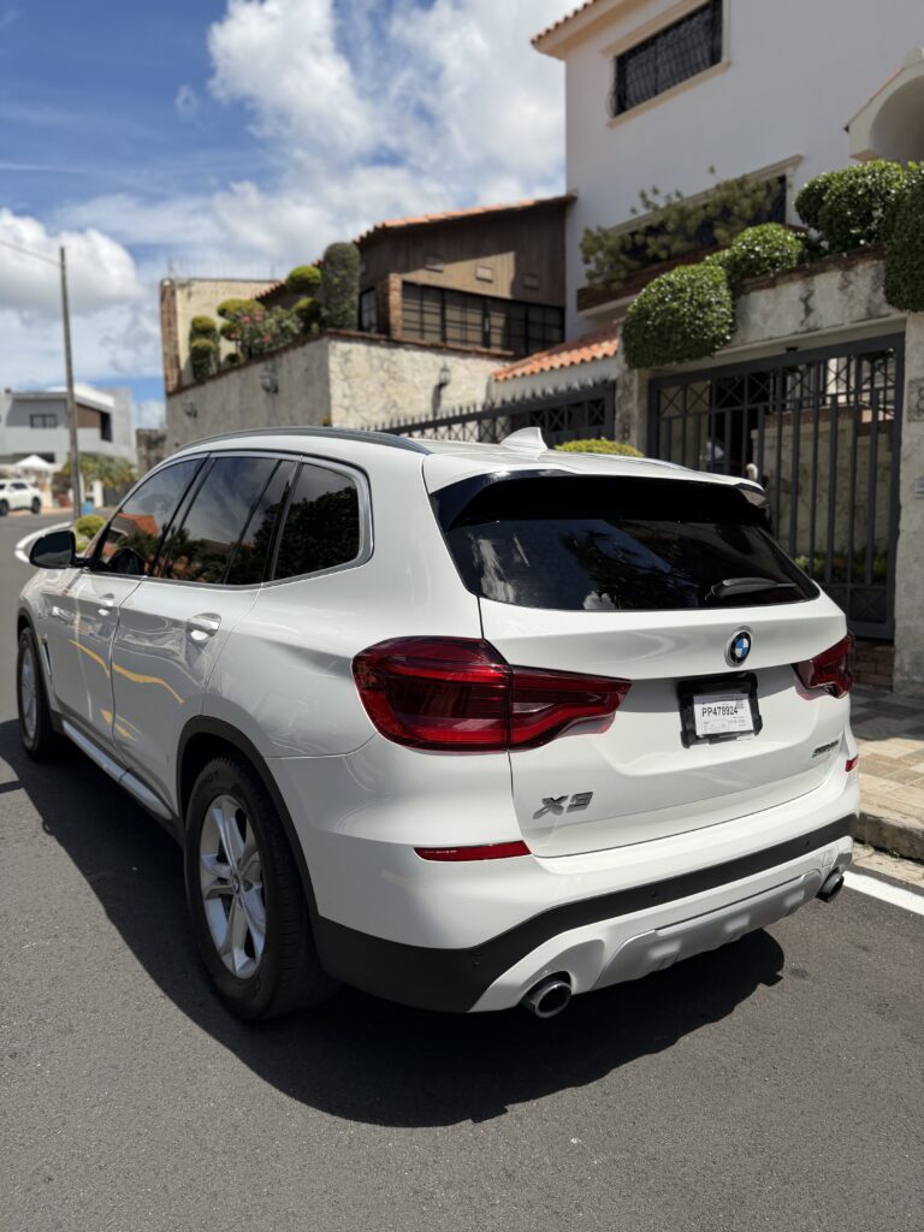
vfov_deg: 71.6
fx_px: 854
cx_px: 462
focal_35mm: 24
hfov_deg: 56.8
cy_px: 616
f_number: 1.78
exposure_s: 1/6711
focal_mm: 6.76
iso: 80
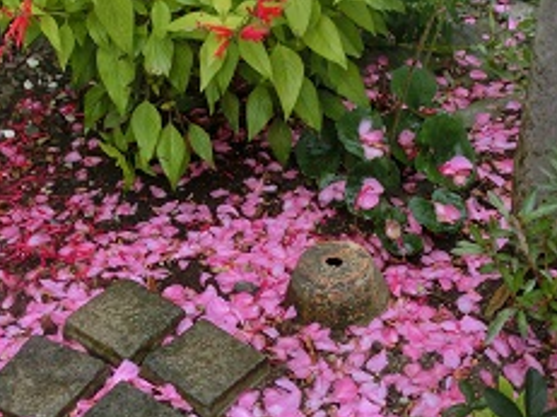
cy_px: 366
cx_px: 341
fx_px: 804
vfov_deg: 28.1
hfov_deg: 38.0
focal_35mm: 50
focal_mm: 4.4
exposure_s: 1/125
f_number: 3.3
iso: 80
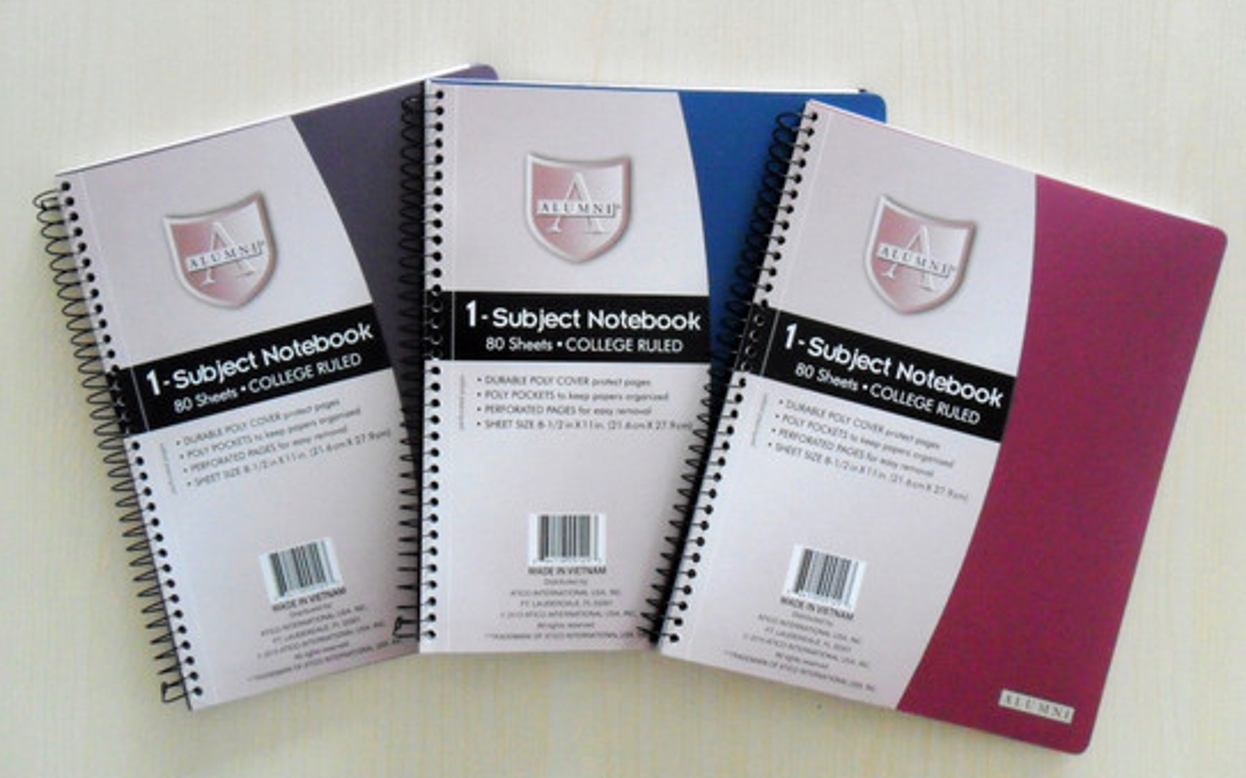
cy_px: 367
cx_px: 629
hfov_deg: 64.7
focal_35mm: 29
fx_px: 984
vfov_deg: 43.1
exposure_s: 1/30
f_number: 3.5
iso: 320
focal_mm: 4.9
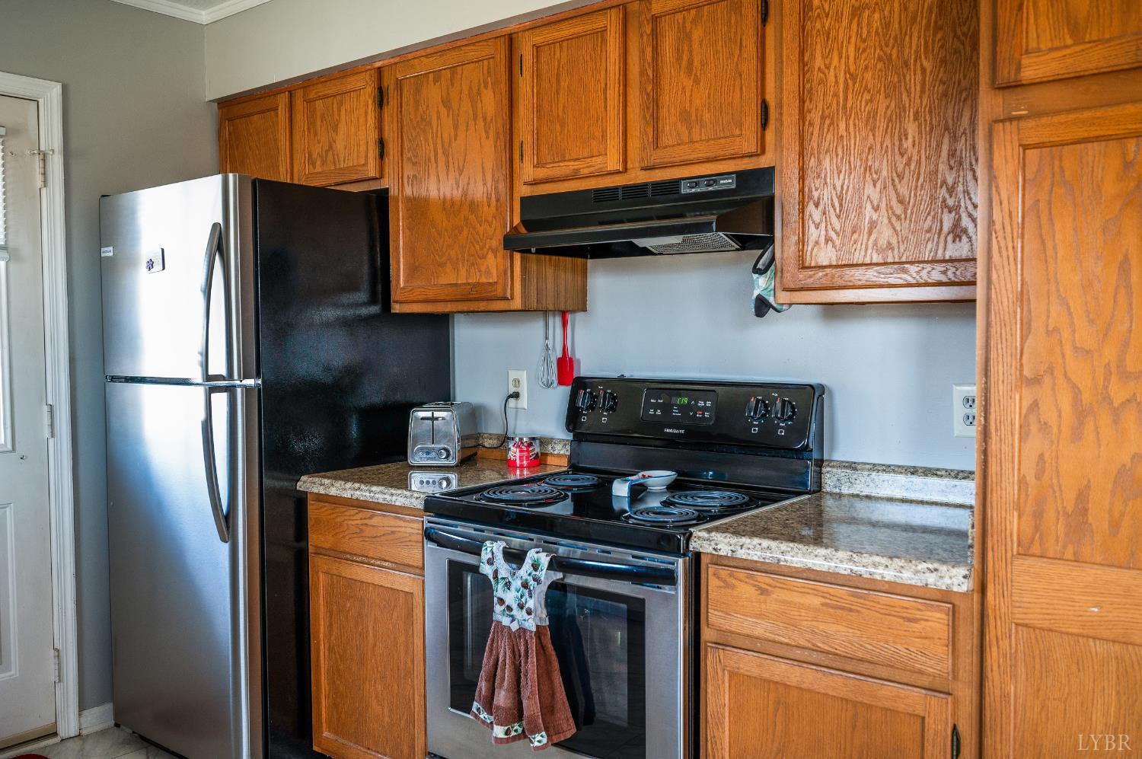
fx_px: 951
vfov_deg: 43.5
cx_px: 571
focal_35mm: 30
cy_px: 380
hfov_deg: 62.0
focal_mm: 30
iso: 400
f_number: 4
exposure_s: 1/15
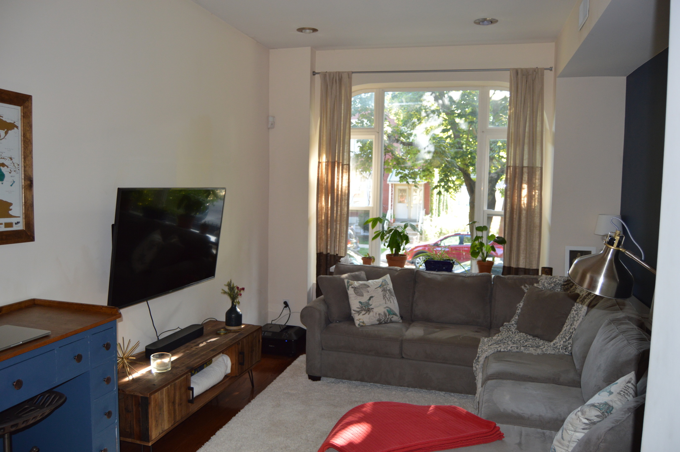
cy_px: 226
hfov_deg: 67.4
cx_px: 340
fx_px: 510
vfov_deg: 47.9
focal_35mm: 27
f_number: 4
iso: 400
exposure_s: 1/60
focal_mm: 18
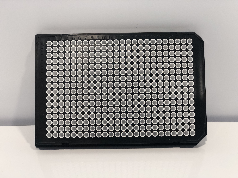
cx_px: 119
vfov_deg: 25.7
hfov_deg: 33.8
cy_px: 89
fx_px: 392
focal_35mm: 57
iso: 100
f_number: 2.8
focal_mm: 6.6
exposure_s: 1/33
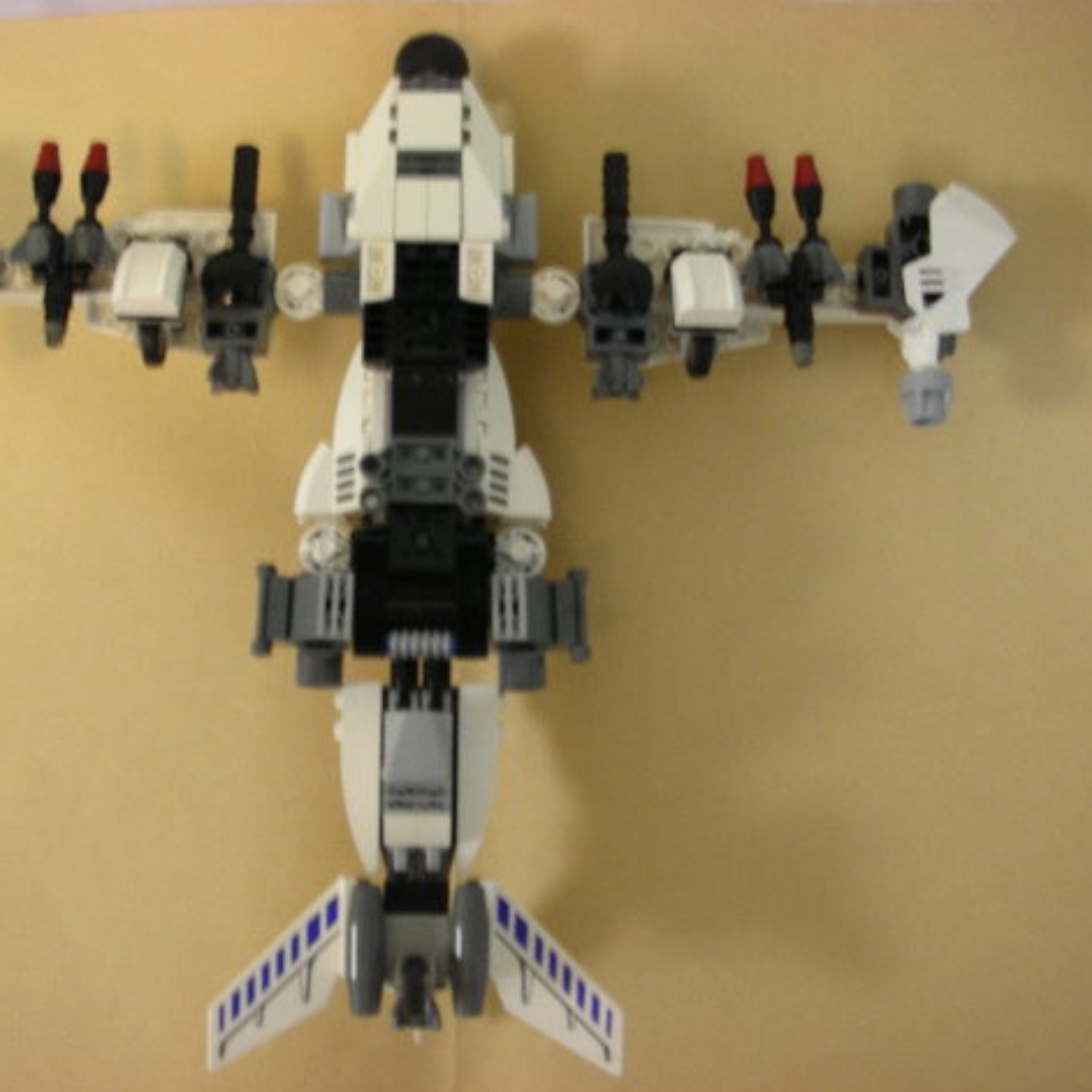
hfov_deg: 39.9
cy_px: 545
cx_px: 452
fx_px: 1499
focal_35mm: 42
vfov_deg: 40.0
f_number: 3
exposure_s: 1/3.9
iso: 141
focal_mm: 5.8
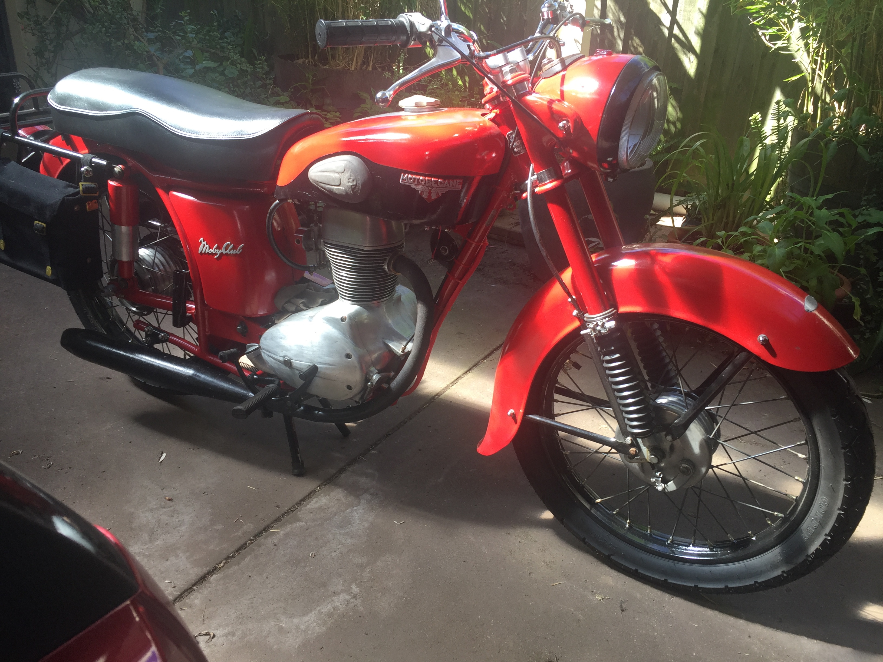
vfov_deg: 48.2
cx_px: 442
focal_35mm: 29
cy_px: 331
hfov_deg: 61.7
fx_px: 740
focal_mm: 4.15
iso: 32
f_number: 2.2
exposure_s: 1/110
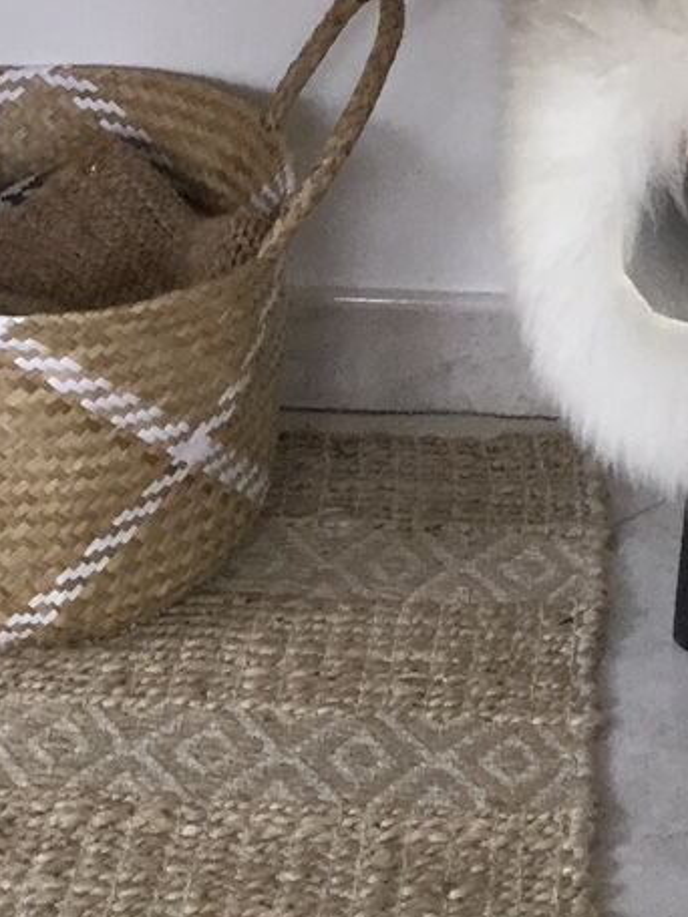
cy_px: -712
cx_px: 439
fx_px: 2942
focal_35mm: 111
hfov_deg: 13.3
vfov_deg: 15.4
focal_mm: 3.3
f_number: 2.4
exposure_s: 1/33
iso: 40
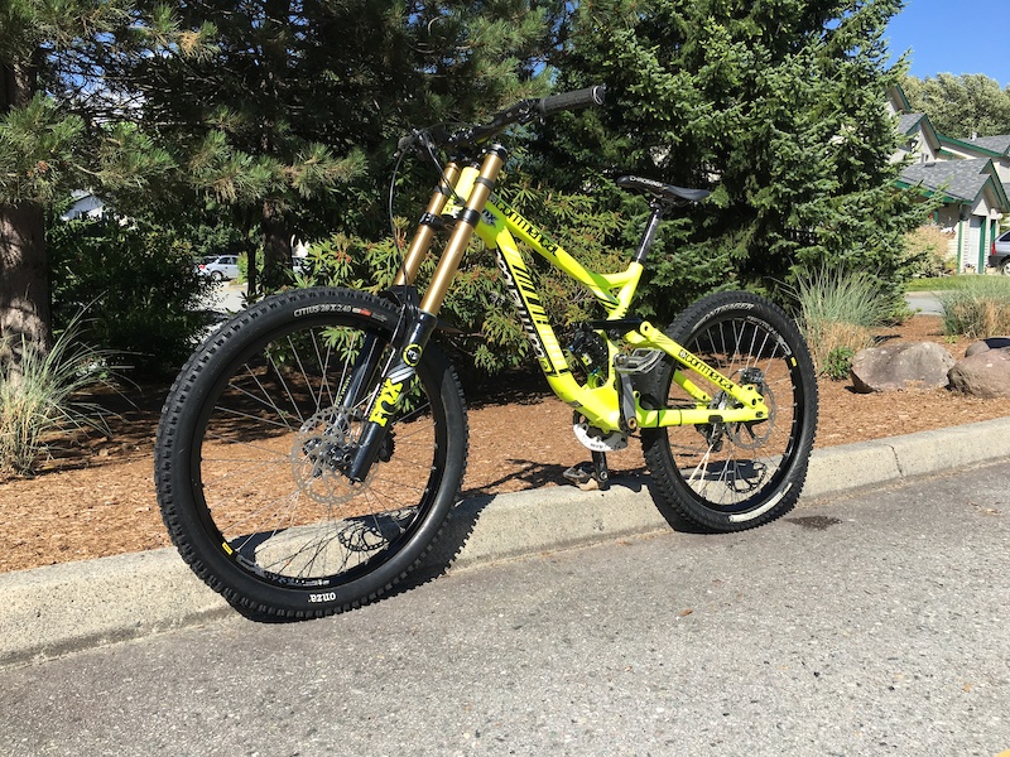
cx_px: 505
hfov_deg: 61.7
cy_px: 378
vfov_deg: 48.2
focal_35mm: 29
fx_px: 846
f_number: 2.2
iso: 25
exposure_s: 1/999
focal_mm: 4.15
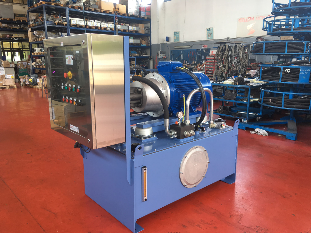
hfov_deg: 61.7
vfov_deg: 48.2
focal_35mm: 29
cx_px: 156
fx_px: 261
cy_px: 116
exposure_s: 1/50
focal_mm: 4.15
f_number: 2.2
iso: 32
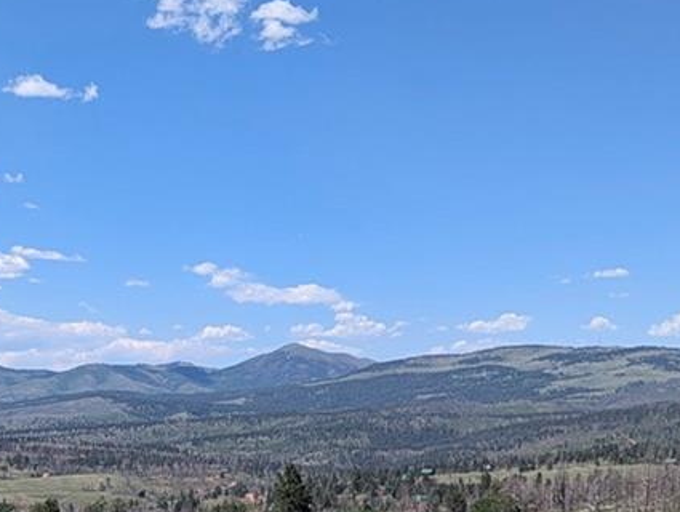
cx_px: 176
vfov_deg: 16.1
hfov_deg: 21.6
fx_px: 1770
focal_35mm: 90
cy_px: 528
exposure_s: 1/2020
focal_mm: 6.81
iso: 46
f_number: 1.85
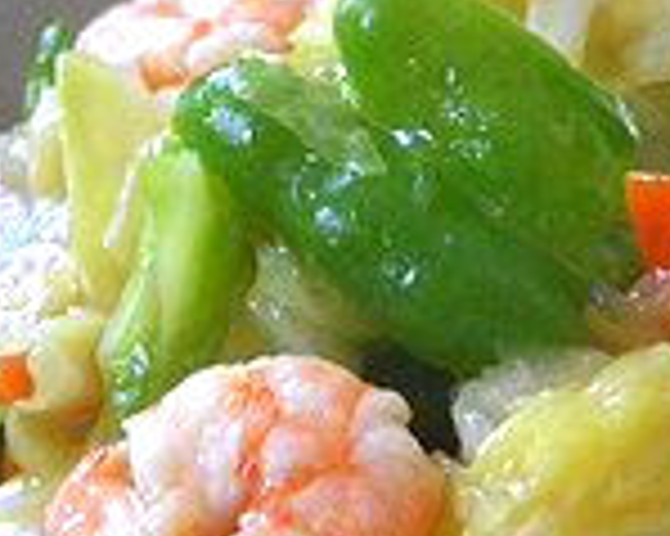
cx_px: 337
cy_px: 275
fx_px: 1764
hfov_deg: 21.5
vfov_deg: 17.3
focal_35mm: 89
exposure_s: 1/50
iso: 800
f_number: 3.8
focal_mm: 6.1
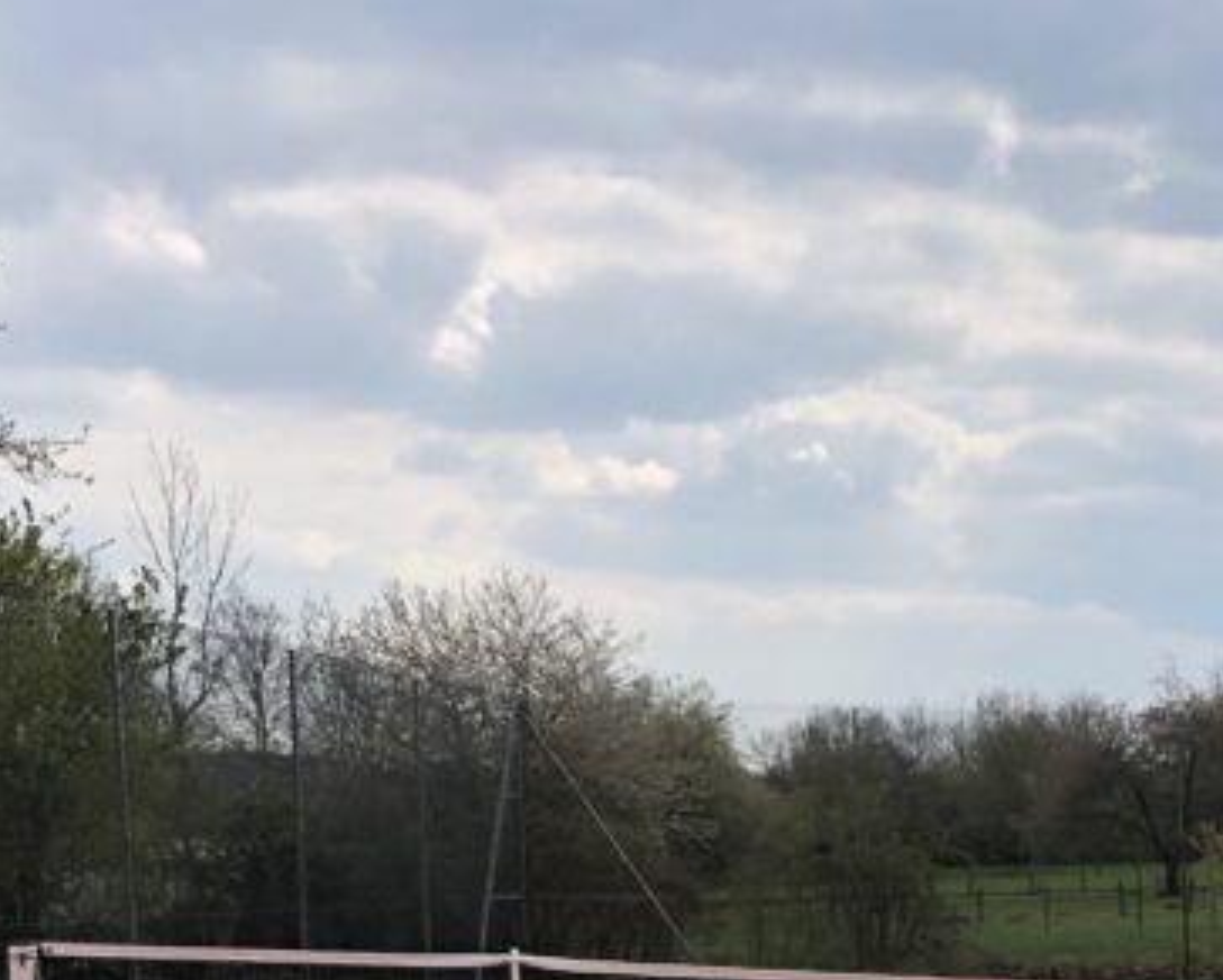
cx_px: 1496
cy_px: 1236
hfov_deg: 22.6
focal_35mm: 77
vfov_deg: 18.7
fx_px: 2789
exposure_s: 1/2404
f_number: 1.8
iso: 20
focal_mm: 3.99
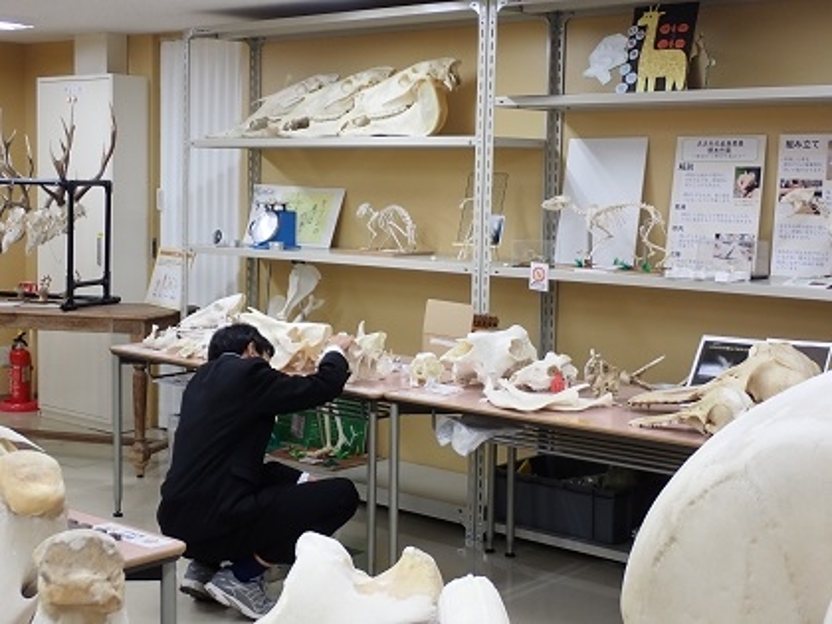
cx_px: 416
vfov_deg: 27.0
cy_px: 312
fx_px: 1298
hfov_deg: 35.5
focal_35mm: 54
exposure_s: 1/80
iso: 200
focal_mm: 9.65
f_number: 3.3
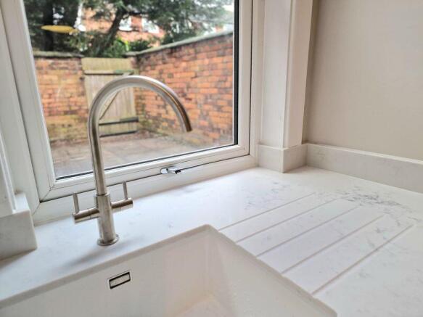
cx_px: 212
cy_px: 158
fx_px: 281
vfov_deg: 58.9
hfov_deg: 73.9
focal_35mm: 23
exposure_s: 1/100
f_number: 1.8
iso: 80
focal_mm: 6.4
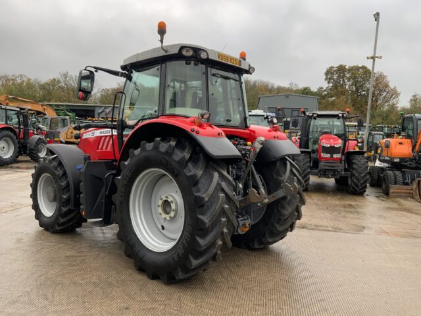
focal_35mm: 29
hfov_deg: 61.7
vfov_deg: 48.2
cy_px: 158
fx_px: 353
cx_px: 210
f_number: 1.8
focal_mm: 3
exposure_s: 1/122
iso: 32
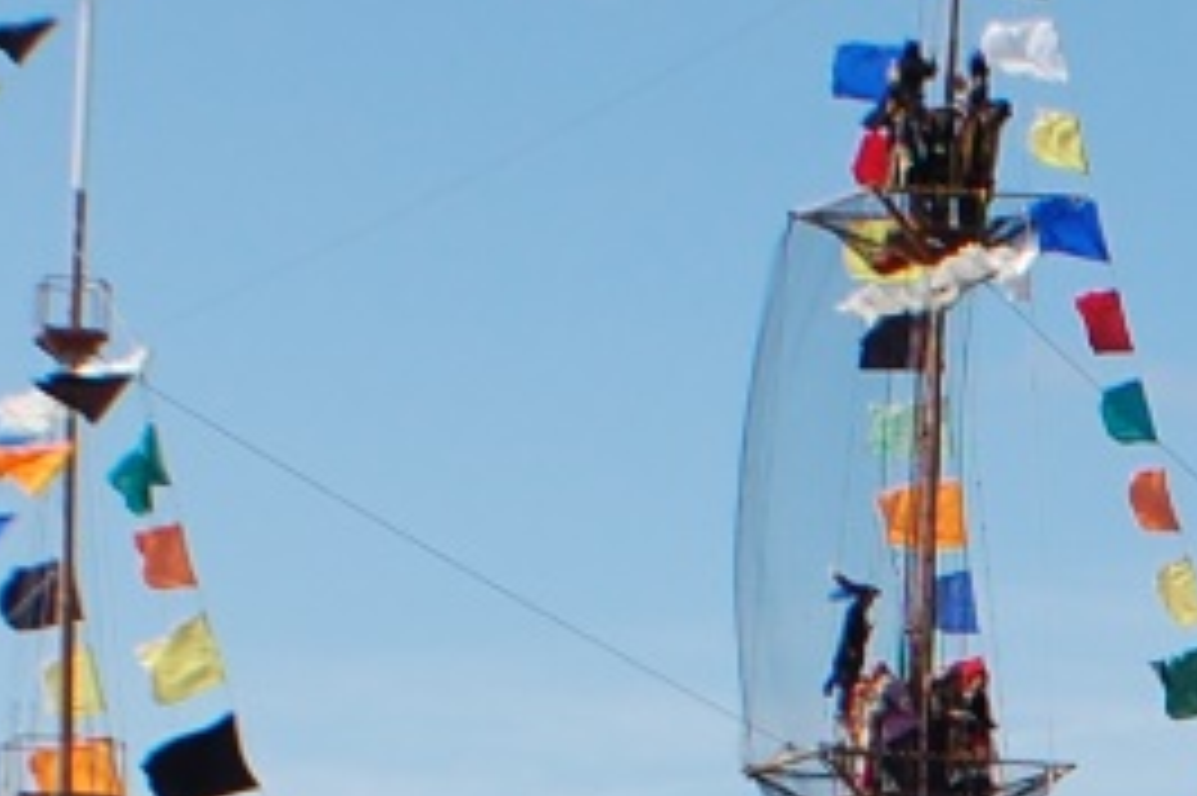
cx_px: 1746
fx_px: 10201
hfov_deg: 6.6
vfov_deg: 4.4
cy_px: 1306
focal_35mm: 307
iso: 200
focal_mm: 34
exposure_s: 1/320
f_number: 10
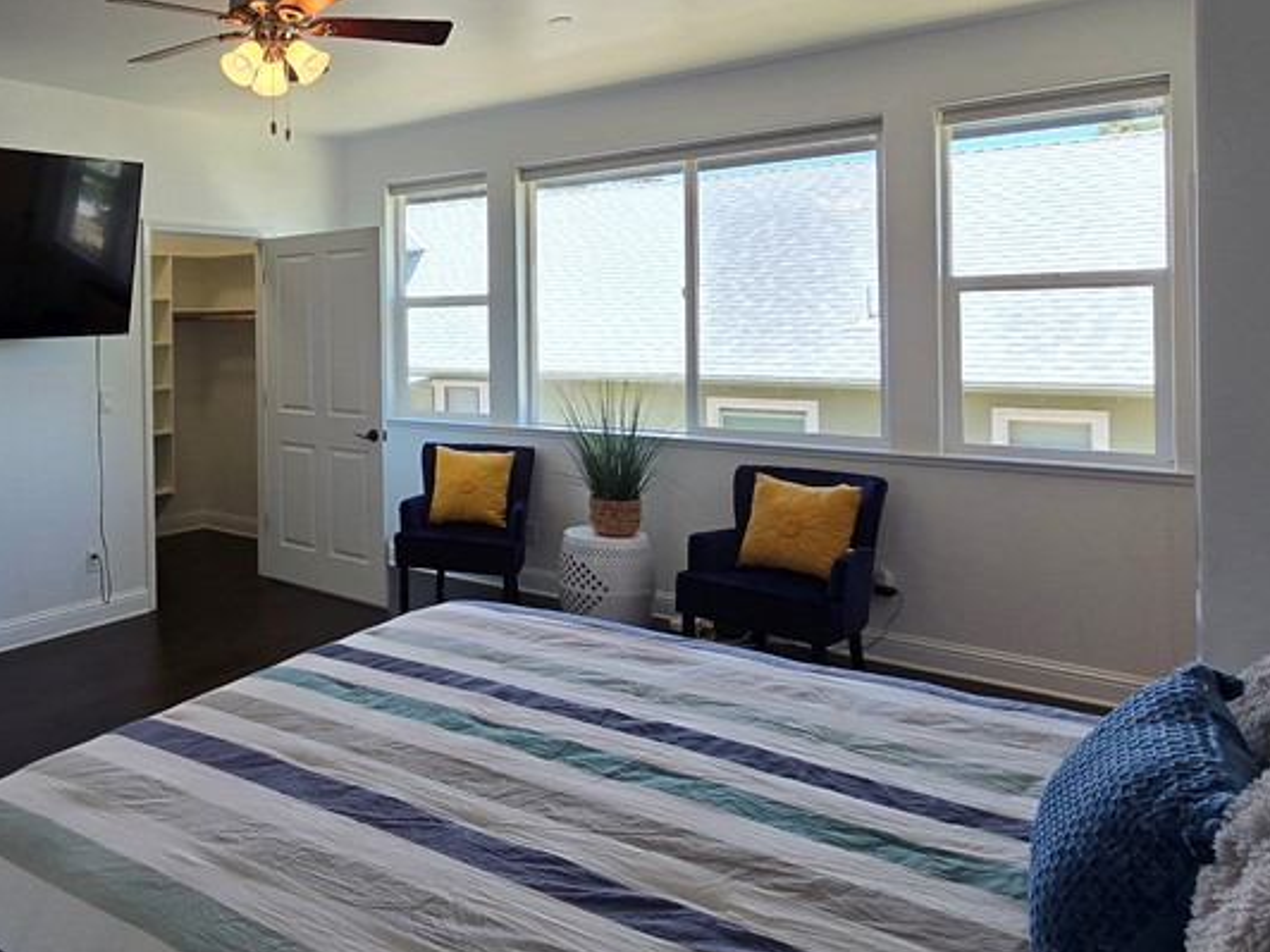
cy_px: 341
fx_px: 917
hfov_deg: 62.3
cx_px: 220
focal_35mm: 25
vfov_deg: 54.1
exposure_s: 1/120
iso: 50
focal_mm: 2.2
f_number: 2.2
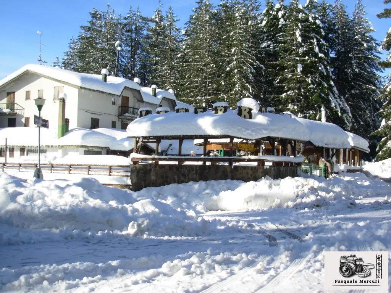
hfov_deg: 49.0
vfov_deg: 37.7
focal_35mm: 38
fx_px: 429
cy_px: 146
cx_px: 196
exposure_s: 1/912
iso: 50
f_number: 2.9
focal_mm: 6.3
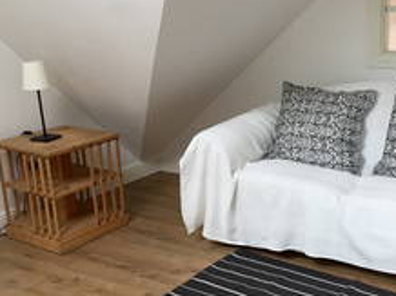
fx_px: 549
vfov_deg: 30.2
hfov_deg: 38.9
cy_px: 151
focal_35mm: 48
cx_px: 283
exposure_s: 1/33
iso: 50
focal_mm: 4.15
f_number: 2.2
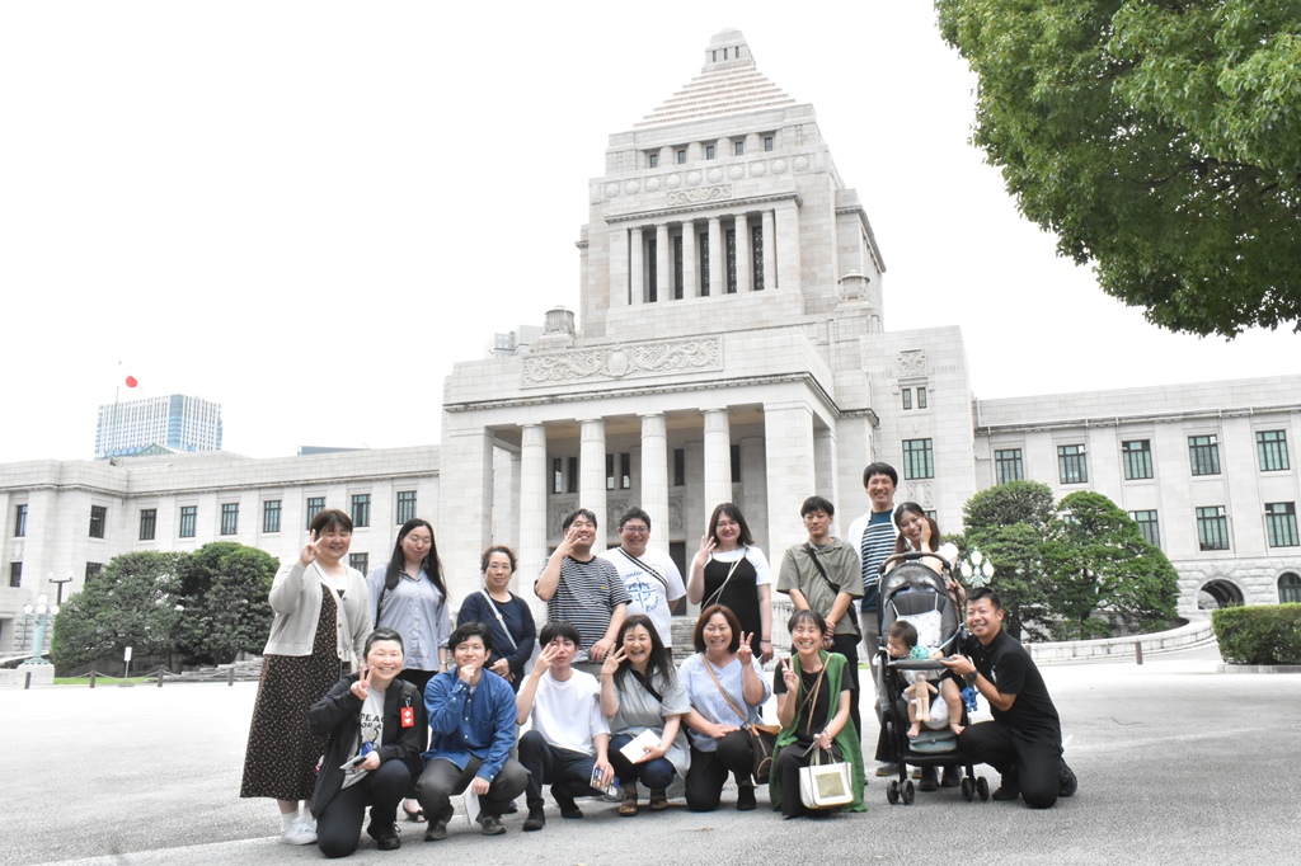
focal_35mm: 27
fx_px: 975
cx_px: 650
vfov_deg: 47.9
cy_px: 433
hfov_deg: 67.4
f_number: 18
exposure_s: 1/250
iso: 2500
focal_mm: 18
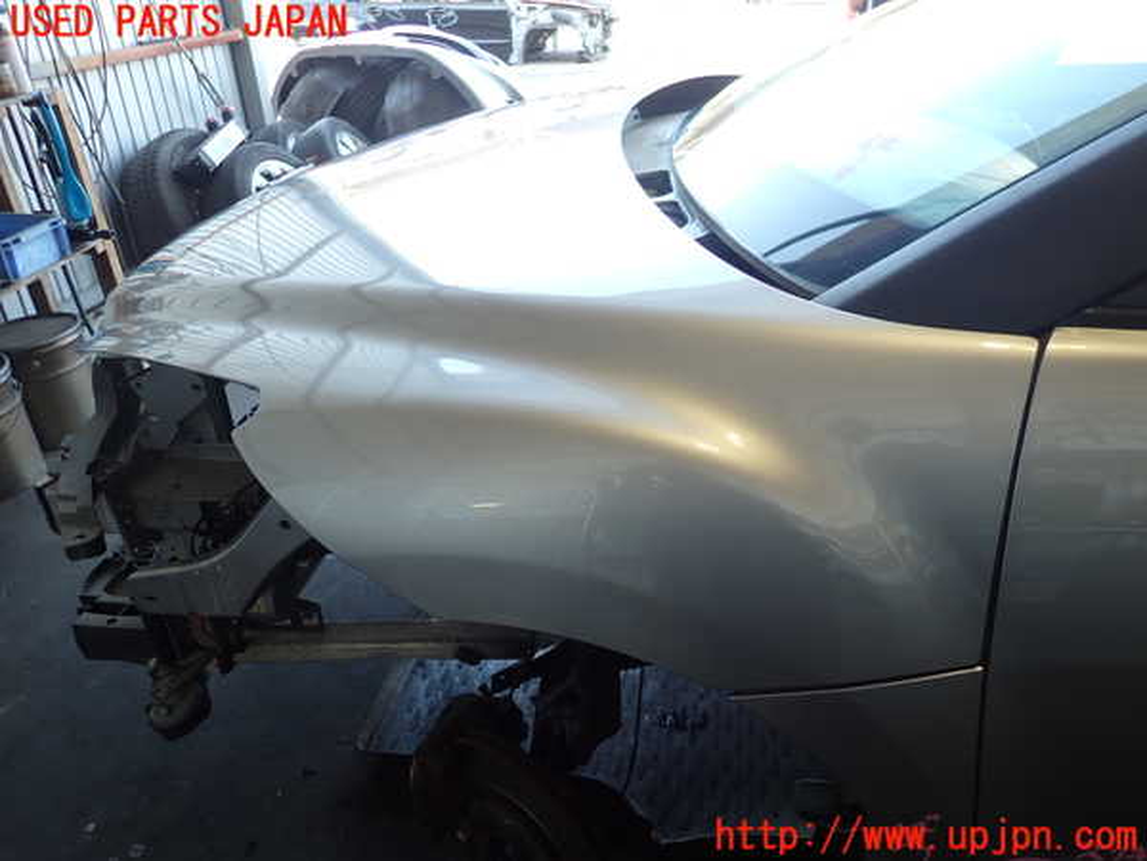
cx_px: 574
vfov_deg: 54.9
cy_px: 430
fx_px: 828
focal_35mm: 25
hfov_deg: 69.4
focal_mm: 4.5
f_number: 2
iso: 100
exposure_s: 1/60
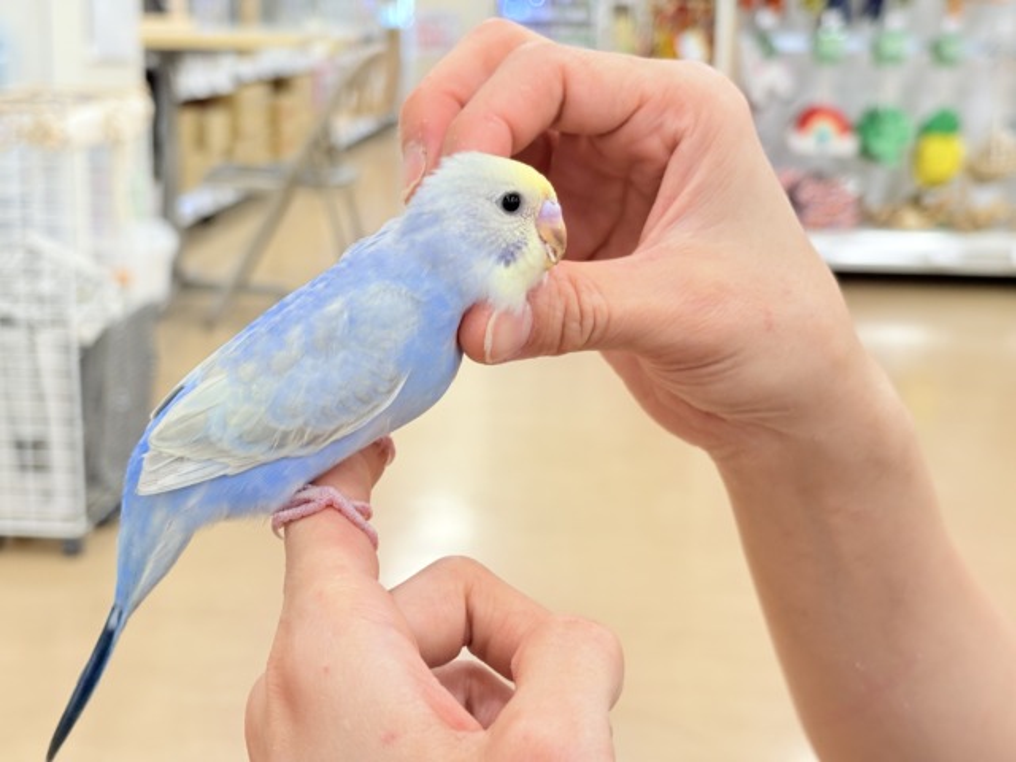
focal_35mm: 52
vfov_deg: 28.0
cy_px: 381
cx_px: 508
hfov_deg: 36.8
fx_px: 1526
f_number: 1.6
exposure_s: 1/50
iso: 50
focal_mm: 5.96
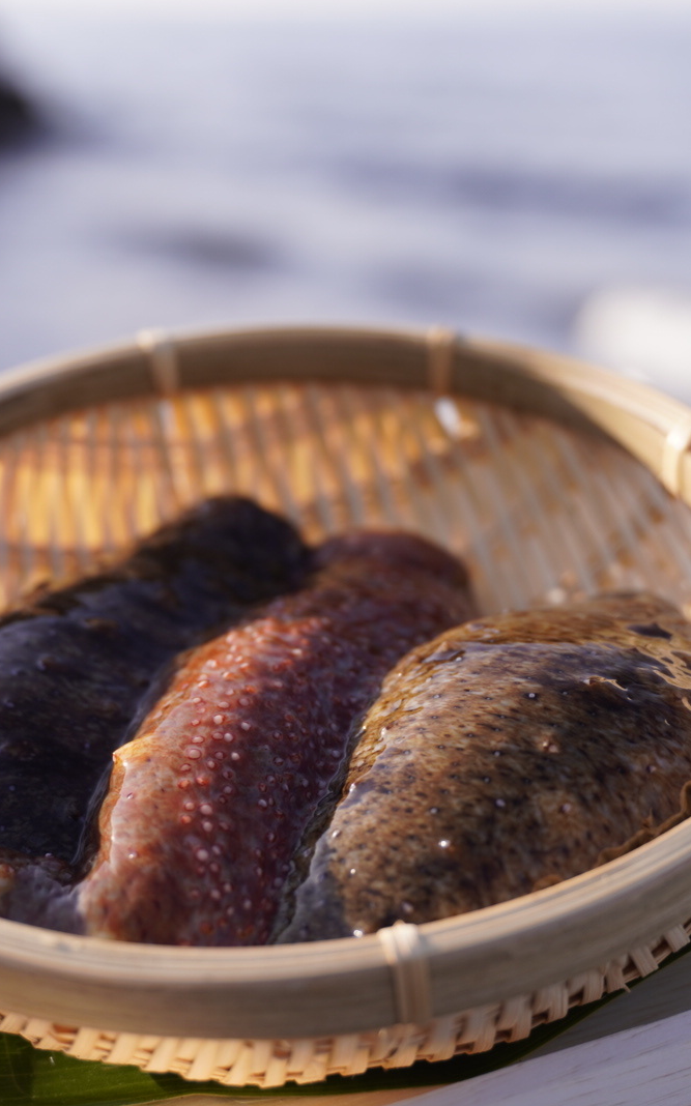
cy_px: 556
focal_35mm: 72
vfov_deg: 28.7
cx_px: 324
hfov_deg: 18.1
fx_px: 2164
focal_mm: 31
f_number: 2.8
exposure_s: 1/1000
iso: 100
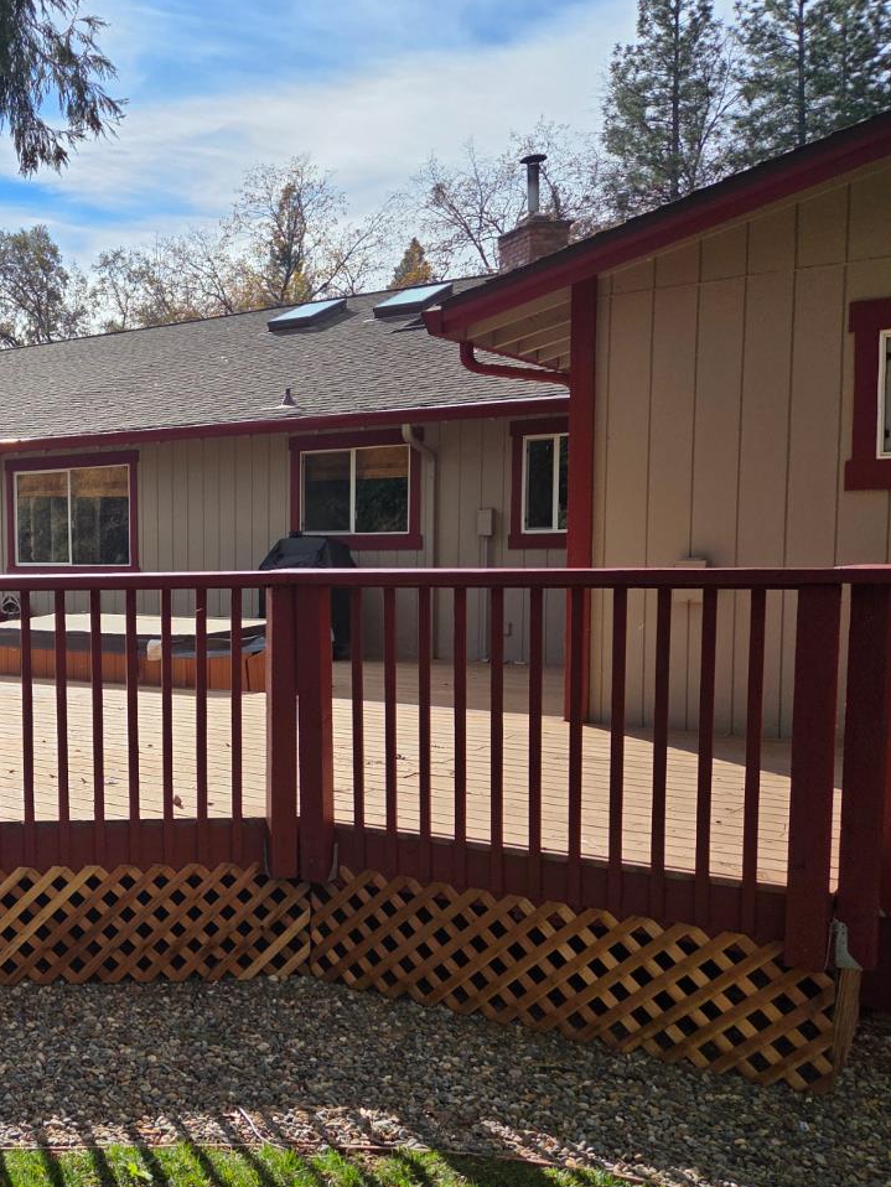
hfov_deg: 36.4
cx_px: 38
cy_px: 613
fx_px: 1235
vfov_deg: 51.3
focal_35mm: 36
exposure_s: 1/7599
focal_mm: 5.4
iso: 80
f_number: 1.8
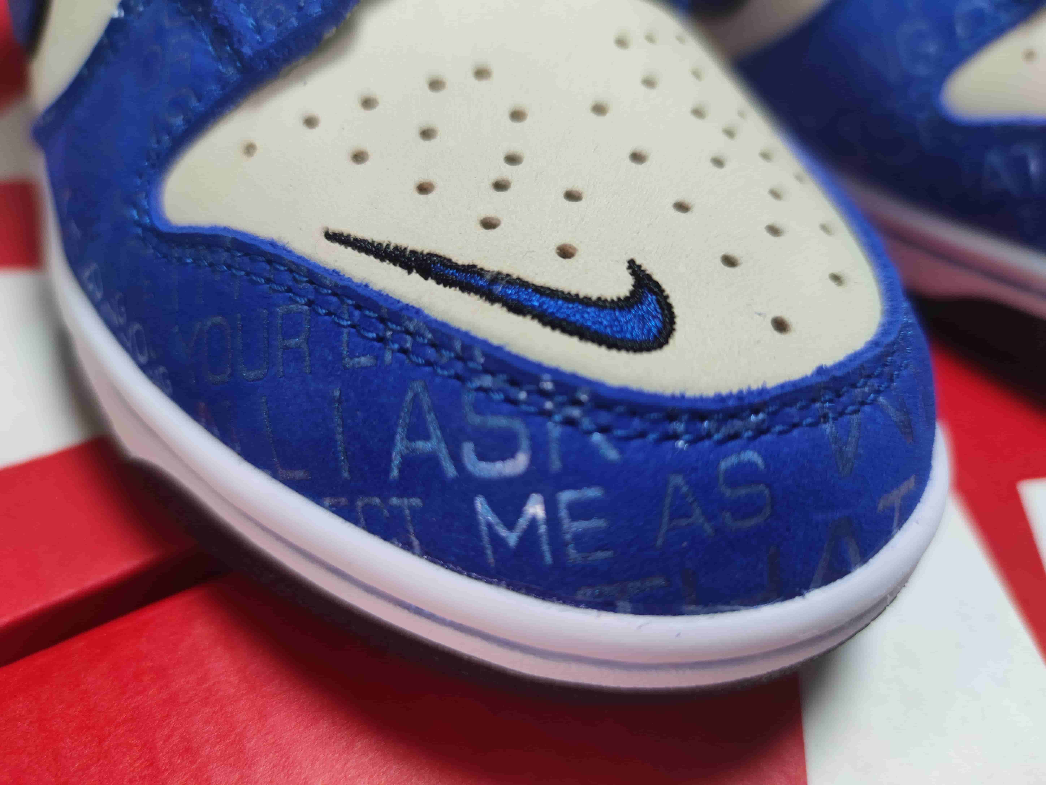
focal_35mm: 24
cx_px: 523
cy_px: 392
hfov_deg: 71.6
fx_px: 725
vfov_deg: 56.8
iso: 295
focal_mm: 6.72
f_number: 1.69
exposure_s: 1/100
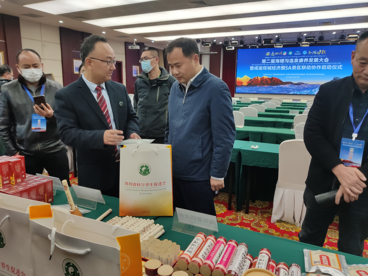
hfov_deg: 67.3
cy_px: 138
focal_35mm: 26
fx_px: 276
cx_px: 184
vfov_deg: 53.1
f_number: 1.75
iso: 157
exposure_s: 1/100
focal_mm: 4.75
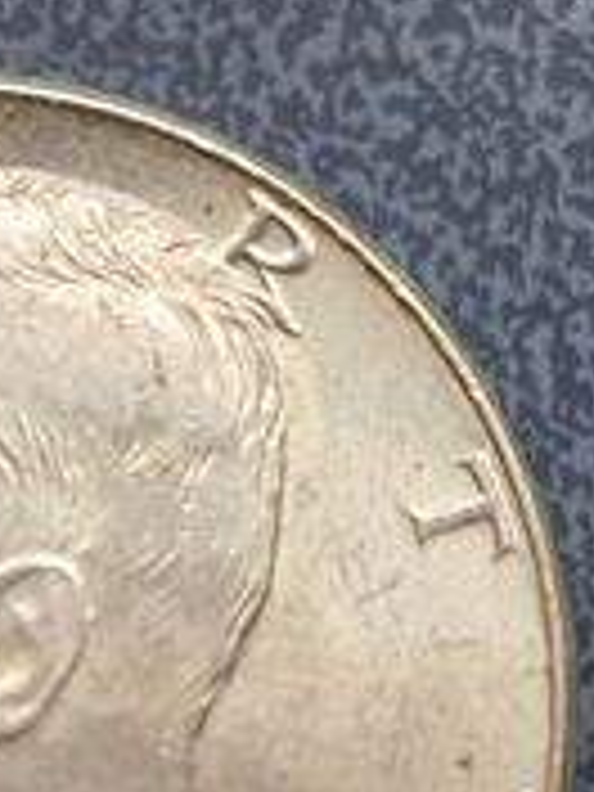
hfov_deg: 19.8
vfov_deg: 26.1
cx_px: -72
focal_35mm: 71
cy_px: 783
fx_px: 1624
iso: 100
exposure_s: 1/50
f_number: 2.4
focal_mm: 4.3
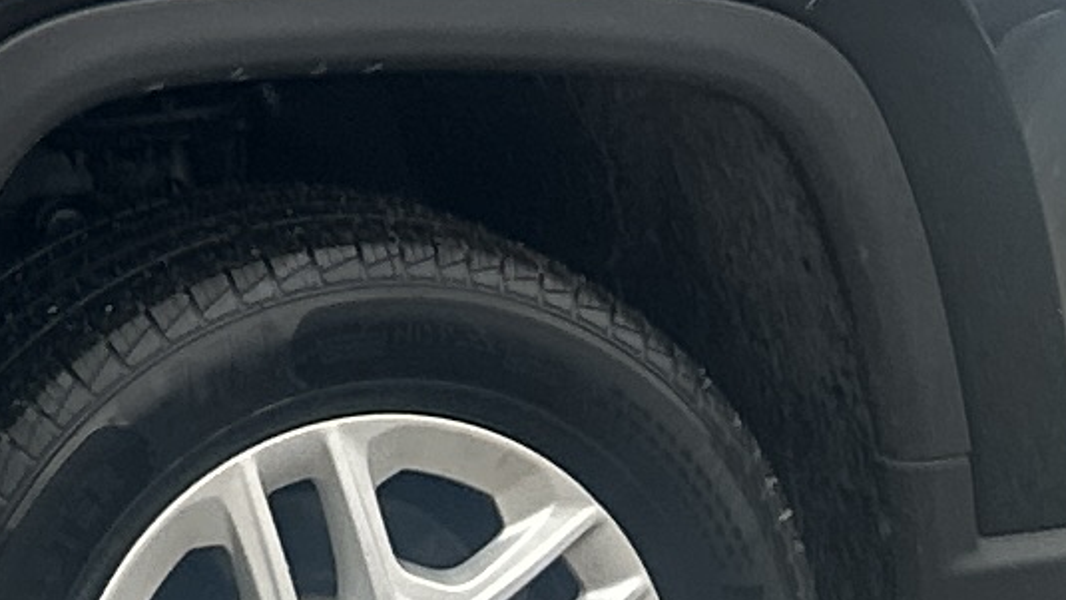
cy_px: -680
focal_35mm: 197
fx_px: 5569
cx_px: -1937
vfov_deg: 6.0
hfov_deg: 9.2
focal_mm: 6.86
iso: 64
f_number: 1.78
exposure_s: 1/156
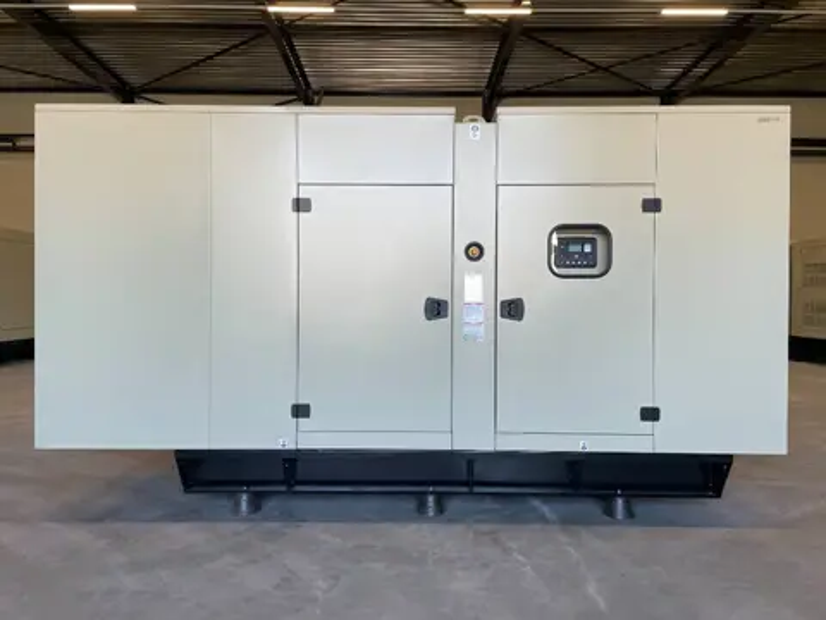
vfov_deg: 53.1
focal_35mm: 26
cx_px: 413
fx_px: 620
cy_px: 310
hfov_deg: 67.3
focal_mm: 4.2
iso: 50
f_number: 1.6
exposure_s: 1/100
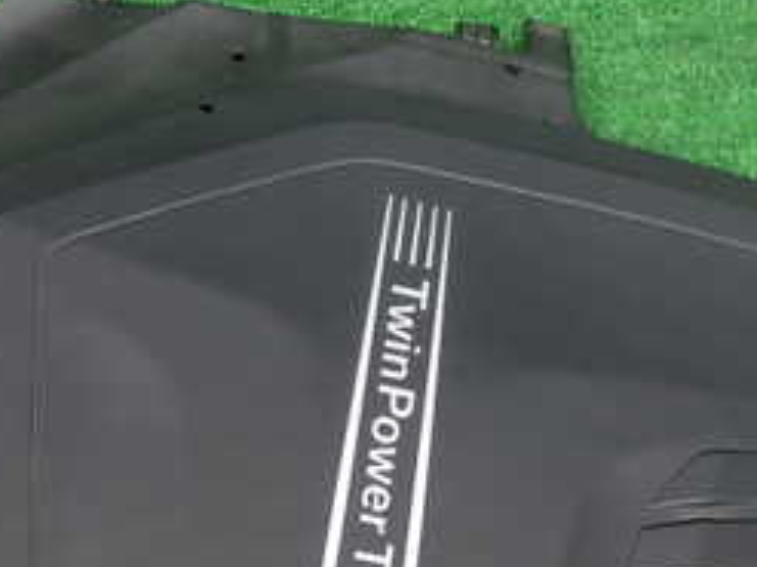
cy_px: 558
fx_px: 1596
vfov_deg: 19.6
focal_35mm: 73
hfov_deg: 26.7
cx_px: 383
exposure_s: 1/60
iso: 100
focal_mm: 5.4
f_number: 2.3
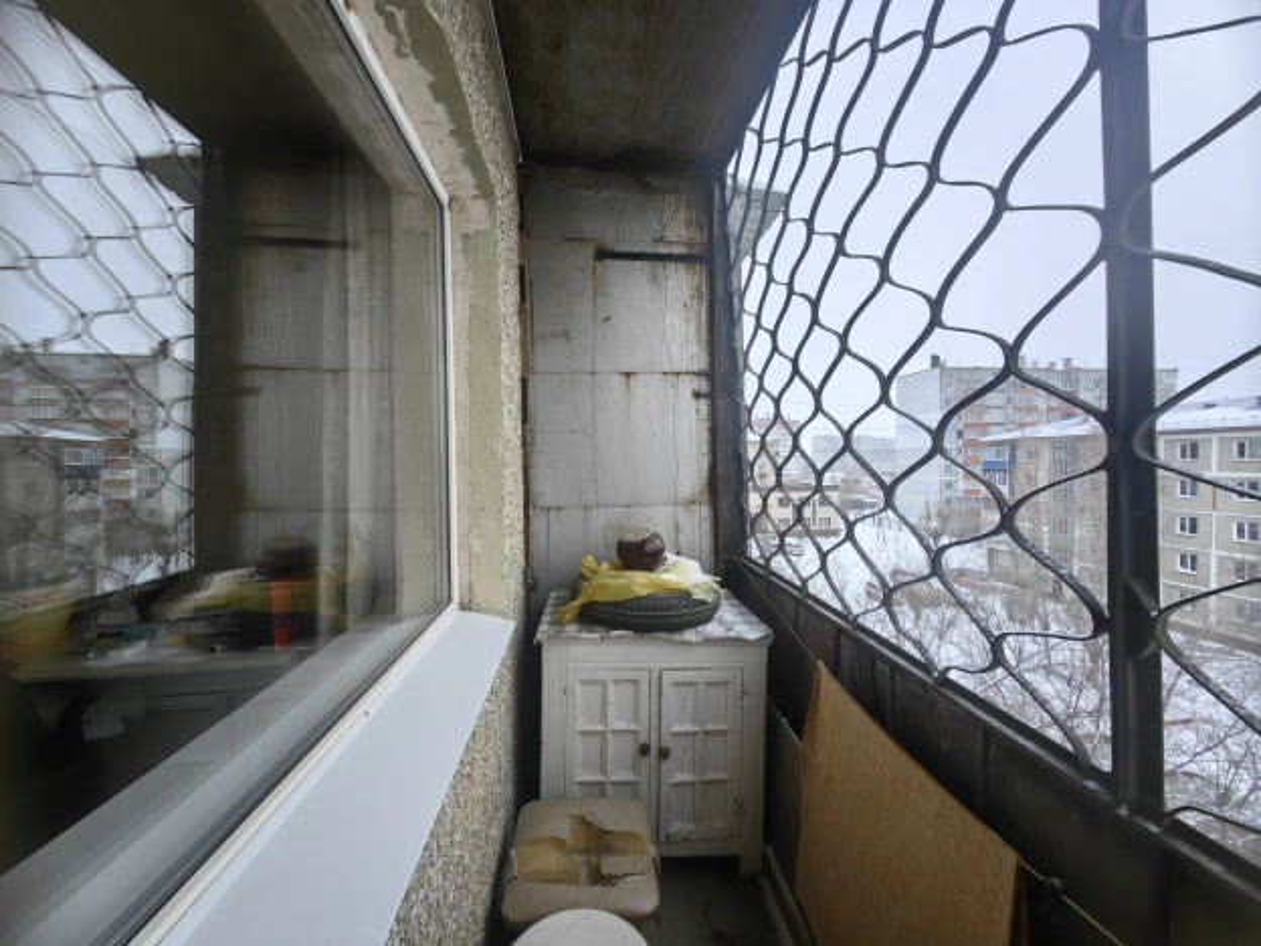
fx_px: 474
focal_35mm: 13
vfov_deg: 89.9
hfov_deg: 106.2
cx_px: 630
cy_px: 473
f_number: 2.2
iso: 64
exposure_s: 1/100
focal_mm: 1.76
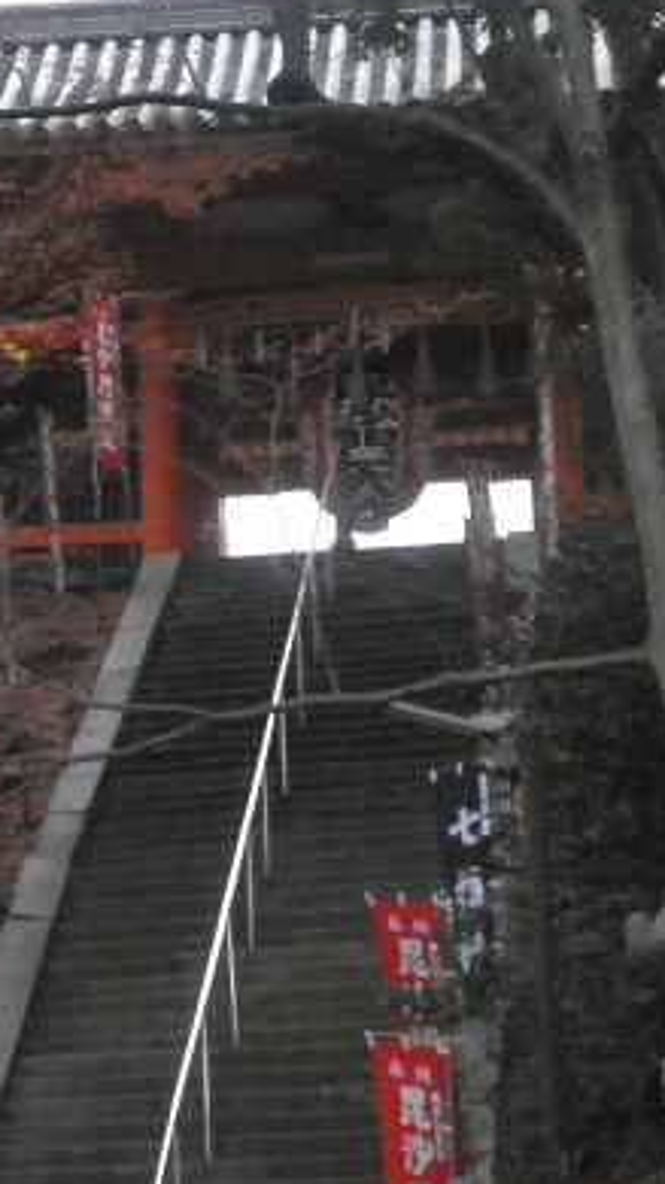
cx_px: 194
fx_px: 5399
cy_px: 774
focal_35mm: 172
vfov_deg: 12.5
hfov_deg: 7.0
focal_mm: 13.9
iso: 800
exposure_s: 1/100
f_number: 5.9
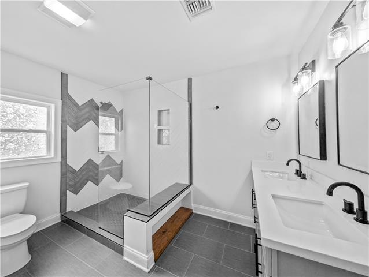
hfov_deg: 110.5
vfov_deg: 94.6
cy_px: 138
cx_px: 184
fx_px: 128
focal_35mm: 12
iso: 41
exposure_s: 1/120
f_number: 2
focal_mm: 2.23
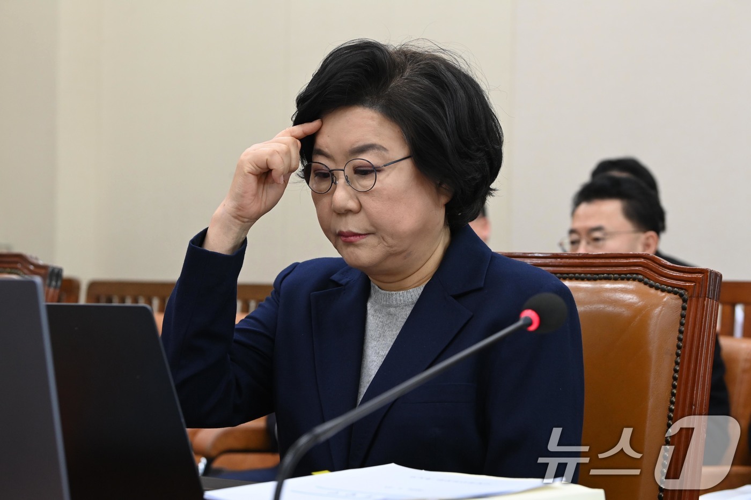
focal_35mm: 82
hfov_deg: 24.8
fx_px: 1710
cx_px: 376
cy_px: 250
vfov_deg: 16.6
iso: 3200
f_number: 5.6
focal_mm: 82
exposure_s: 1/250
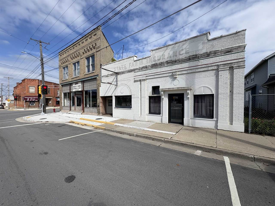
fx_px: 111
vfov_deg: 85.7
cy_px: 103
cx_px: 138
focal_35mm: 14
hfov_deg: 102.1
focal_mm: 2.22
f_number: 2.2
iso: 50
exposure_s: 1/2584
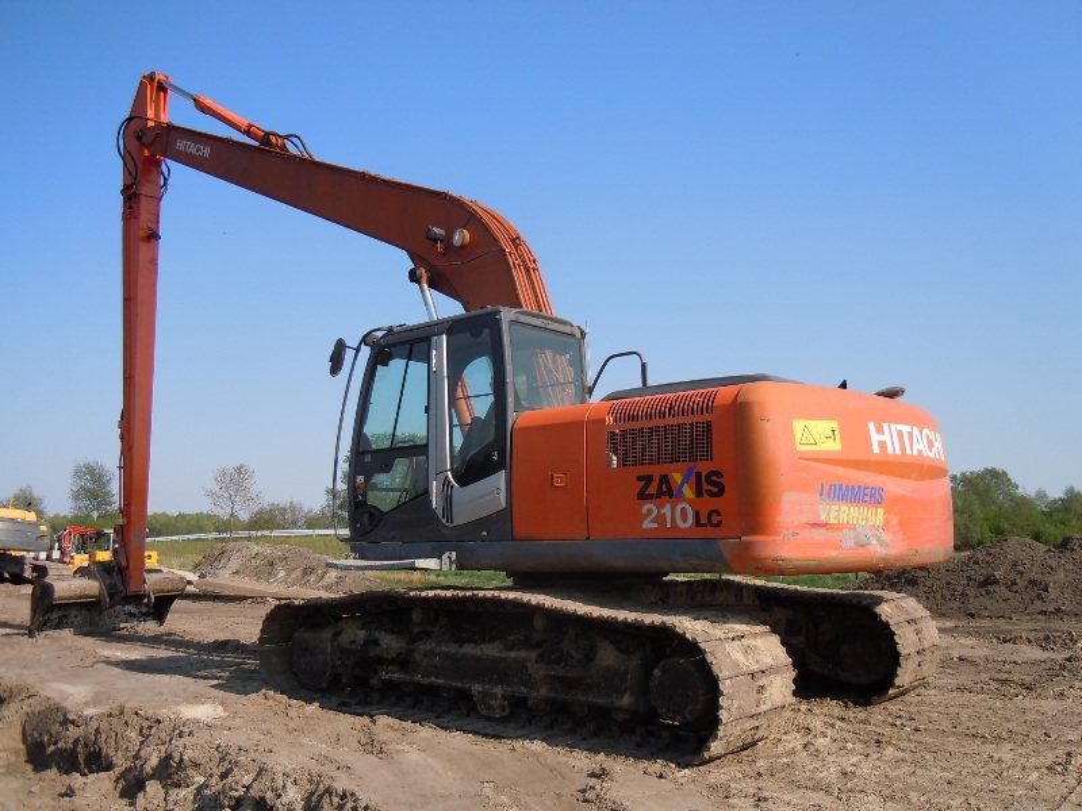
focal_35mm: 30
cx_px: 541
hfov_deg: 60.0
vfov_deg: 46.8
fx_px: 938
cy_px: 406
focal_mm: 5.4
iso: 100
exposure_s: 1/800
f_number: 3.5
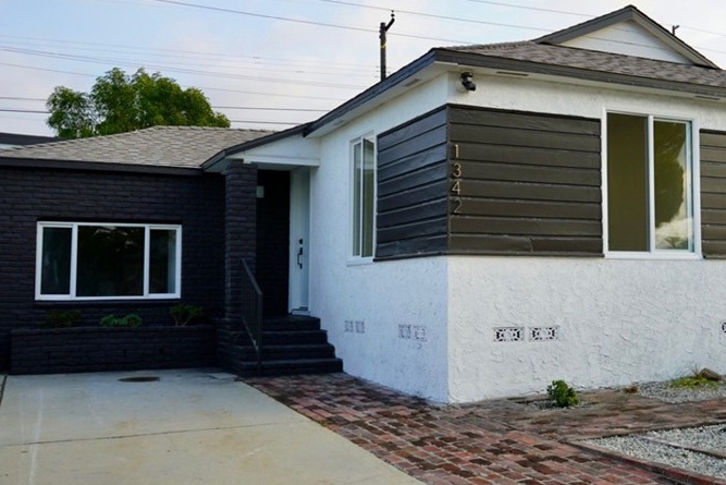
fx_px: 867
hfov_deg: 44.6
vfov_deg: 31.2
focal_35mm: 43
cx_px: 501
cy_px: 221
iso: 100
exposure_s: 1/200
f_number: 5
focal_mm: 28
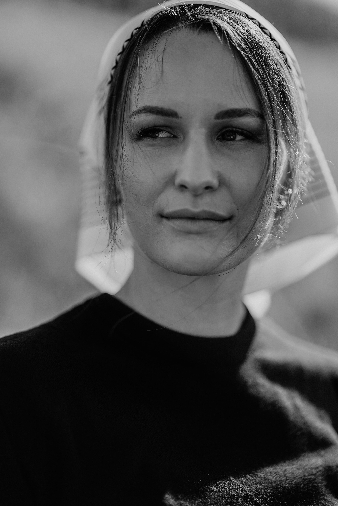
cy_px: 253
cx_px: 169
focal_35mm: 85
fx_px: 1197
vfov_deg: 23.9
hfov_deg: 16.1
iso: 100
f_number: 1.4
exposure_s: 1/8000
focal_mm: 85
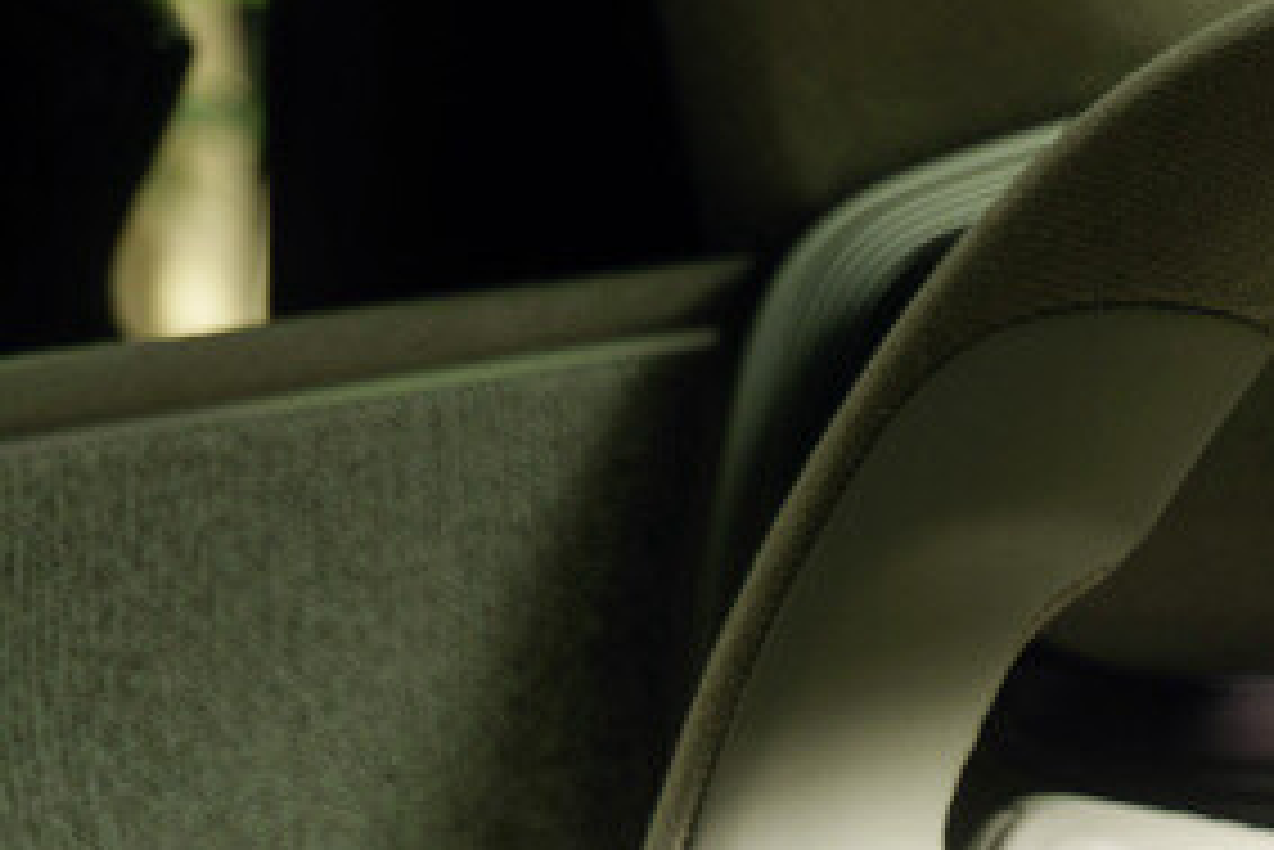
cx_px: 3176
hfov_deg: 7.7
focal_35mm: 247
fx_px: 8735
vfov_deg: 5.5
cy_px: 1068
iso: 64
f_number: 4
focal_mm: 38.9
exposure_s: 1/40
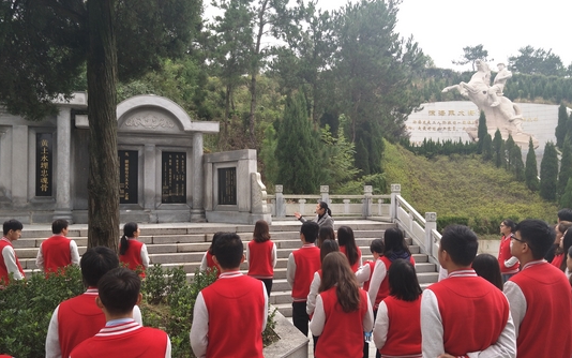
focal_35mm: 24
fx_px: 374
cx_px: 289
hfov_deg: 74.8
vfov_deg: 51.0
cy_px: 193
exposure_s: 1/100
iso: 50
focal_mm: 3.79
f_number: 2
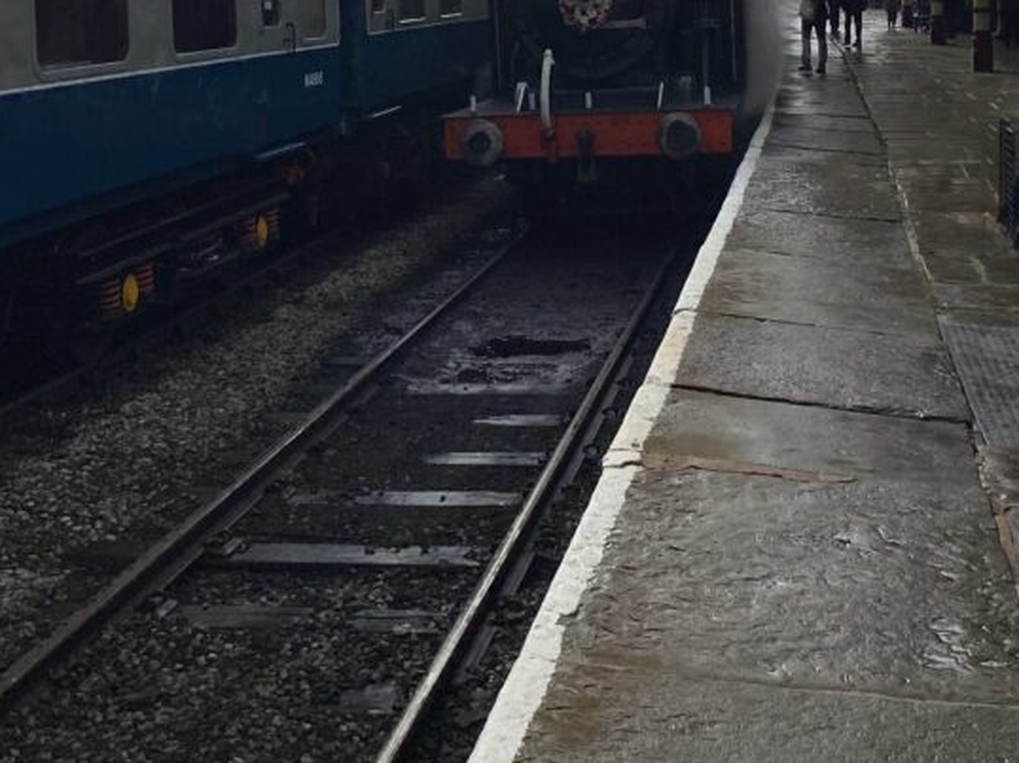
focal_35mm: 58
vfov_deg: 23.9
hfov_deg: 33.2
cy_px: -28
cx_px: 555
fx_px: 1707
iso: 32
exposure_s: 1/8197
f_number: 1.8
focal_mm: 4.25
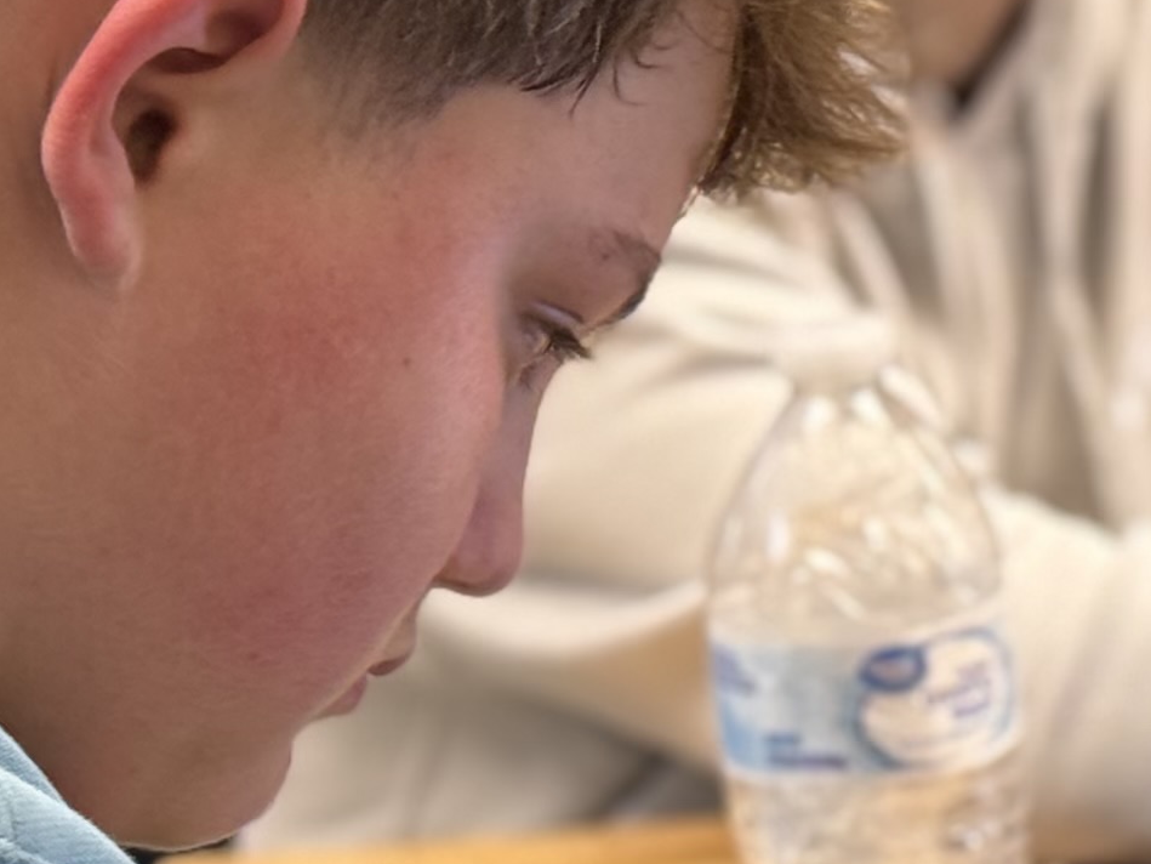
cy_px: 712
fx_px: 6784
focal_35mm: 204
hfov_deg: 9.6
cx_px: 1065
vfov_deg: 7.3
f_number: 1.78
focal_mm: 6.76
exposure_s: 1/60
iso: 125
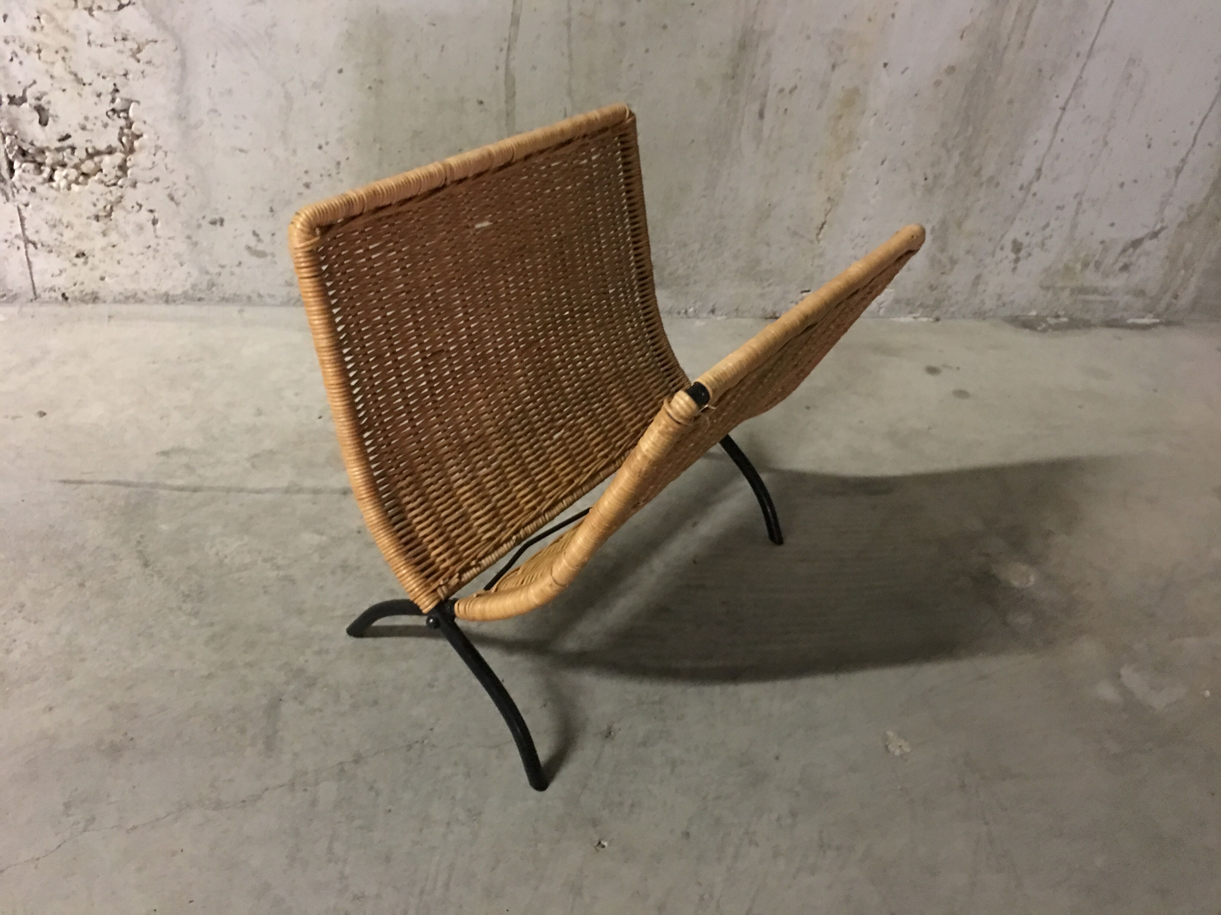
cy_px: 458
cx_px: 610
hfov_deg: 61.7
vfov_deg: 48.2
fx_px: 1023
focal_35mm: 29
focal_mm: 4.15
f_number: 2.2
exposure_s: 1/4
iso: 125
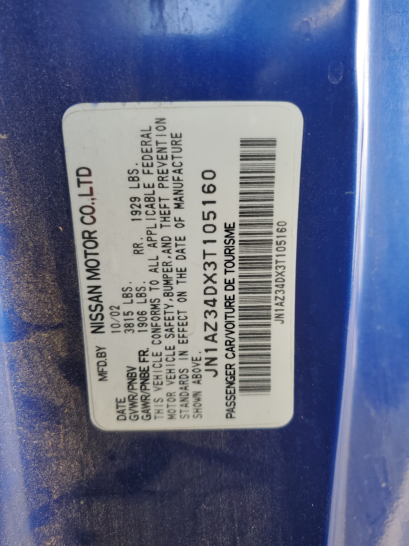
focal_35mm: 26
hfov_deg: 53.1
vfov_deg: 67.3
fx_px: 410
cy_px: 273
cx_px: 204
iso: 50
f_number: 1.5
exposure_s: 1/139
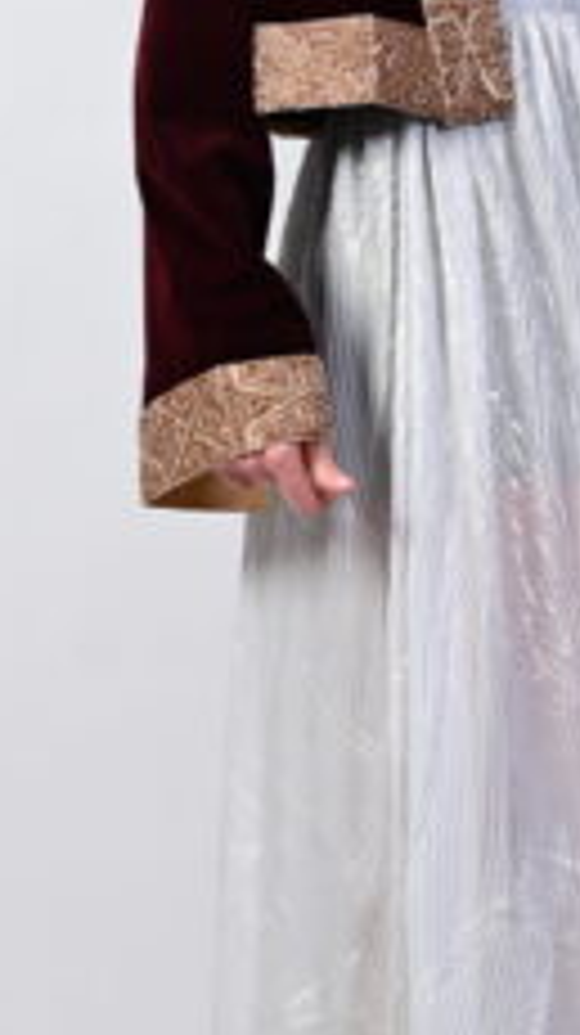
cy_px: 333
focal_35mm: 165
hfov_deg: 7.3
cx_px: 369
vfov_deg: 13.0
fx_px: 4521
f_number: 4
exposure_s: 1/200
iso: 200
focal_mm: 56
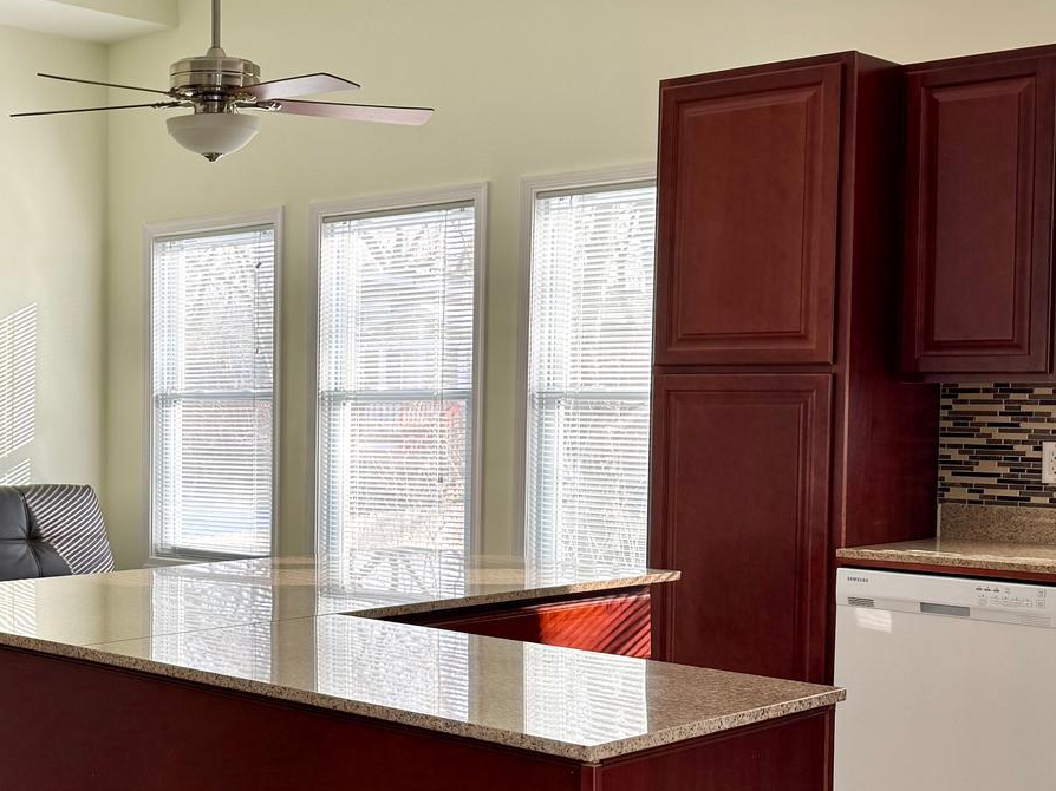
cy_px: 465
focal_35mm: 55
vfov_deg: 26.5
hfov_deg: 33.6
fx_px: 1677
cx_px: 167
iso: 64
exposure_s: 1/154
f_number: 1.78
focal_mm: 6.76
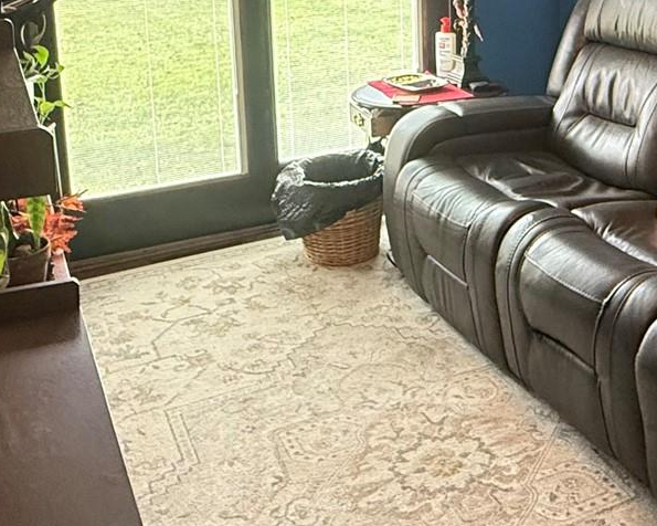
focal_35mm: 47
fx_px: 914
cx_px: 383
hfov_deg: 39.4
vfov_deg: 30.2
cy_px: 17
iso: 320
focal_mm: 2.22
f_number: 2.2
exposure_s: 1/65
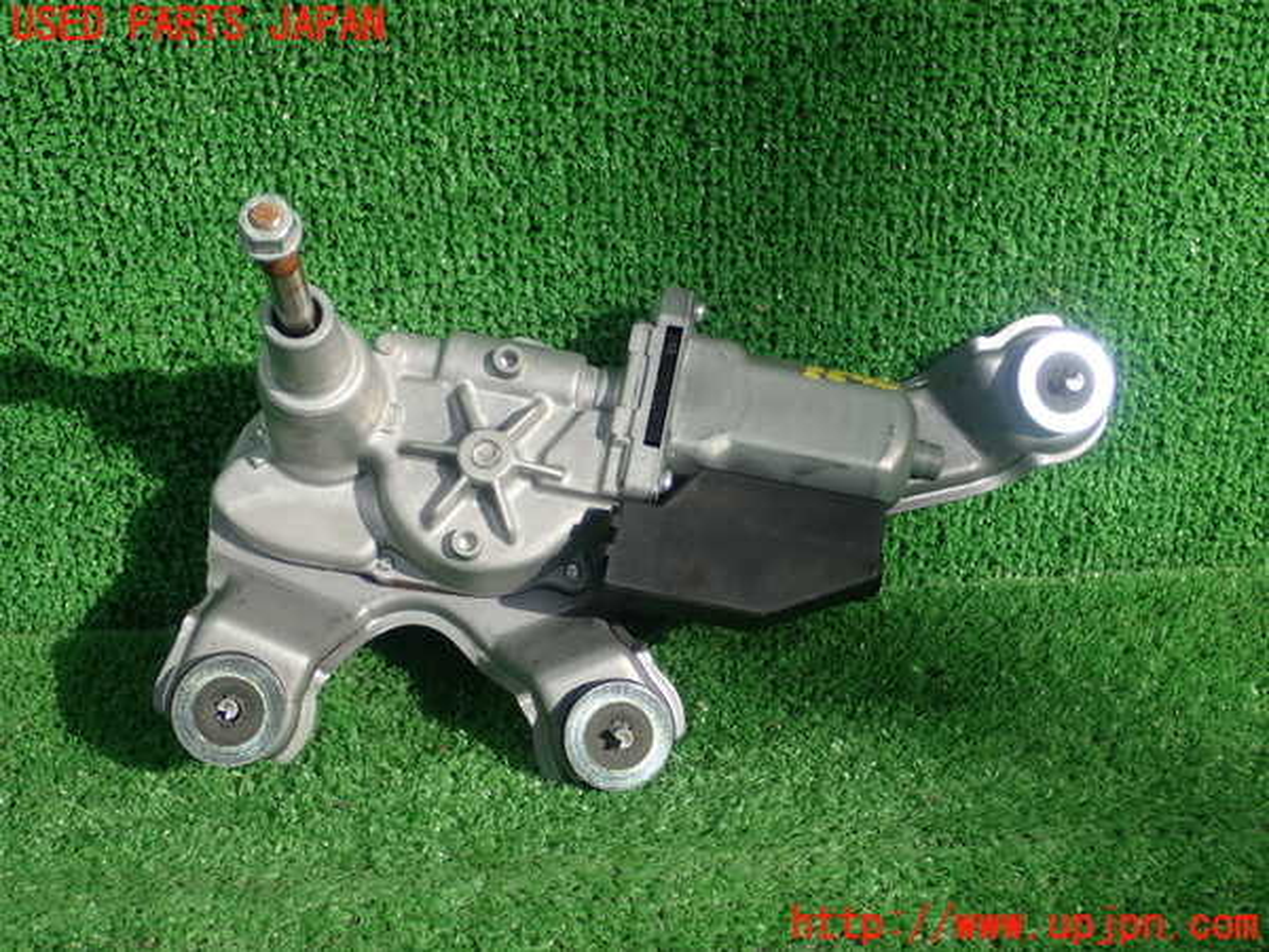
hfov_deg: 41.2
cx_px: 634
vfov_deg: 31.5
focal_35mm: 46
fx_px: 1686
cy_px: 476
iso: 125
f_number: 3.1
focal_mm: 8.41
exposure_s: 1/200
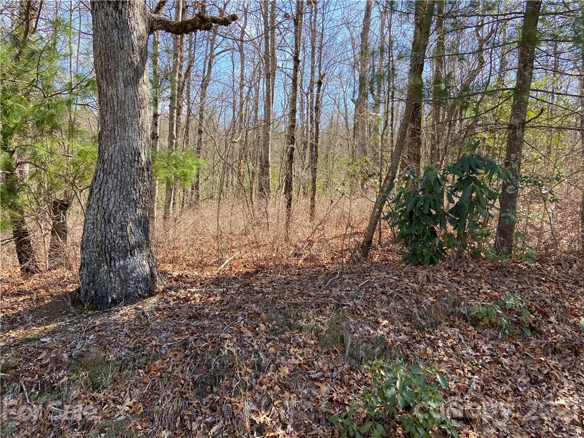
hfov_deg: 67.3
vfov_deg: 53.1
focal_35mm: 26
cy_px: 219
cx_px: 292
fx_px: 439
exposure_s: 1/414
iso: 32
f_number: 1.8
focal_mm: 4.25
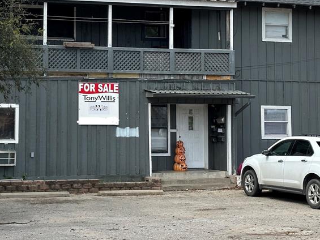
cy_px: 71
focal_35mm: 87
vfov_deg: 16.9
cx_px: 113
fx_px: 804
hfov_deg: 22.4
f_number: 1.78
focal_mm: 6.86
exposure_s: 1/2028
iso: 64
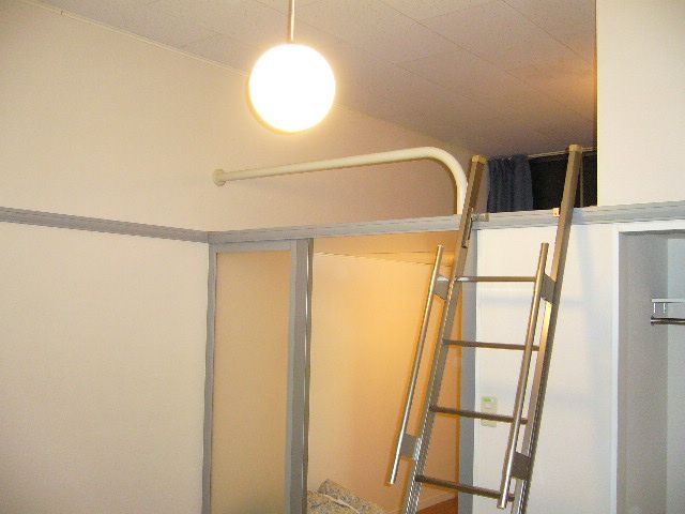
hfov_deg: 52.6
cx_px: 342
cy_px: 257
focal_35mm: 35
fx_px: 693
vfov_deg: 40.7
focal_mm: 5.8
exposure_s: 1/30
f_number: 2.8
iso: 320
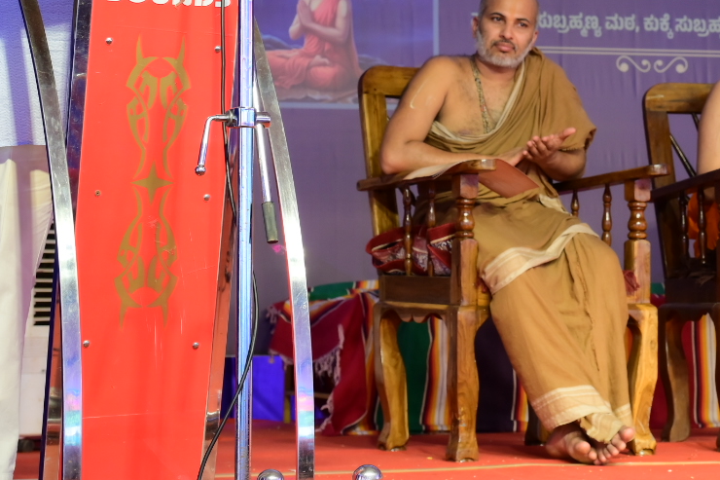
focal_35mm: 116
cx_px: 625
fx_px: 2319
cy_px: 16
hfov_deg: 17.4
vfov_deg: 11.7
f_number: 5.6
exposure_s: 1/125
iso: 800
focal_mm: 53
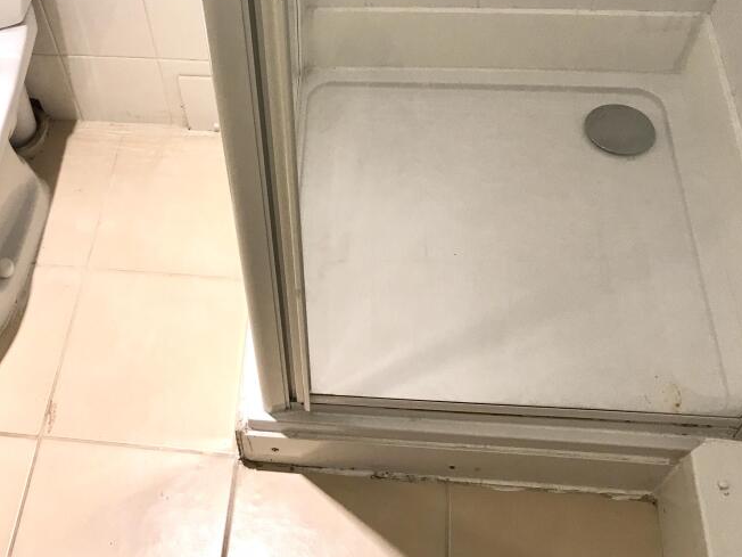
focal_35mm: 44
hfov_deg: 42.3
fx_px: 943
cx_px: 236
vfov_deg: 32.5
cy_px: 165
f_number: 1.8
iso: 32
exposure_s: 1/20
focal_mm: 3.99
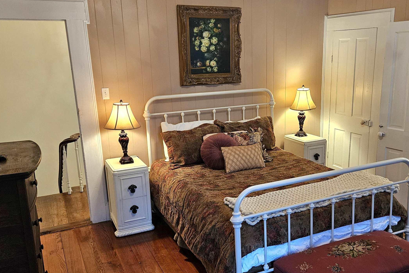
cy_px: 150
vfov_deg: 37.8
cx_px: 231
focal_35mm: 35
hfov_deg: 54.3
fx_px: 398
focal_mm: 5.4
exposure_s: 1/120
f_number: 1.8
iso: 400
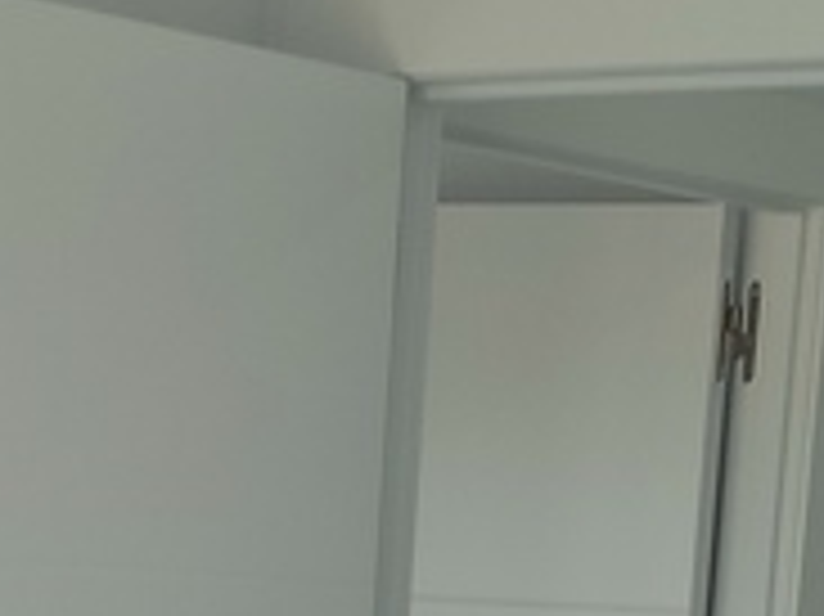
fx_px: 4163
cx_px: 216
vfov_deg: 7.4
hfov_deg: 11.3
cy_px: 1893
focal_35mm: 175
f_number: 1.9
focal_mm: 6.04
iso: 71
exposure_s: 1/100
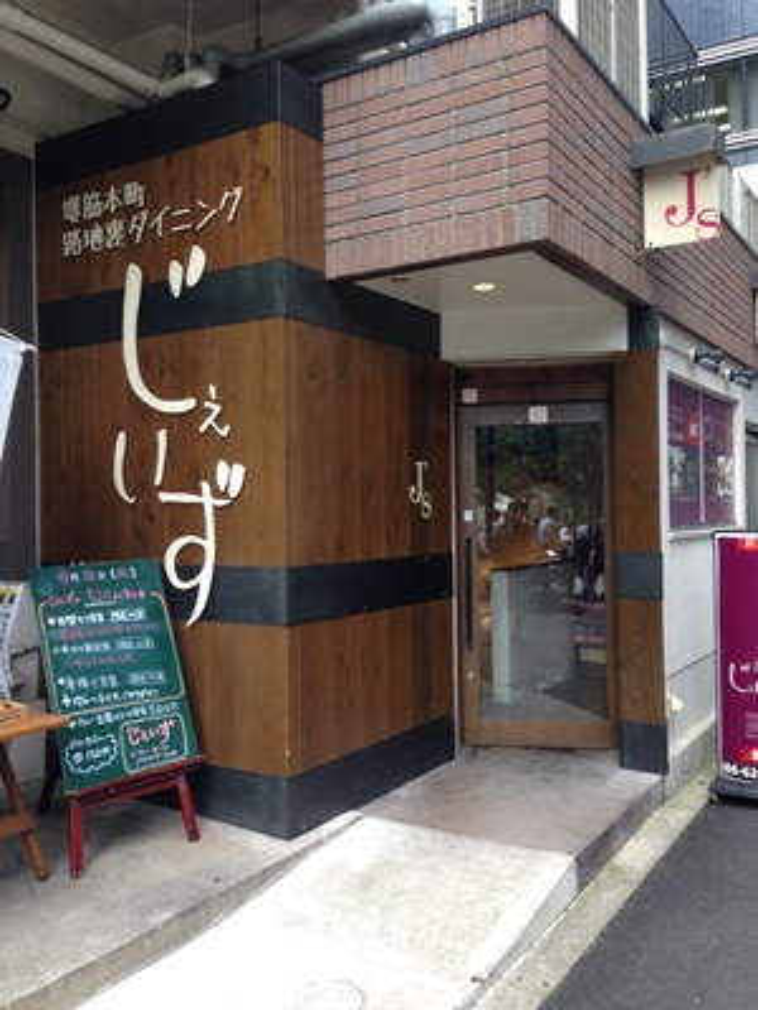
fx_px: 963
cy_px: 505
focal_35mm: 33
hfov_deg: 42.9
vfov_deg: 55.4
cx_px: 379
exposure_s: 1/60
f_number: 2.4
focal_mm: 4.12
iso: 64
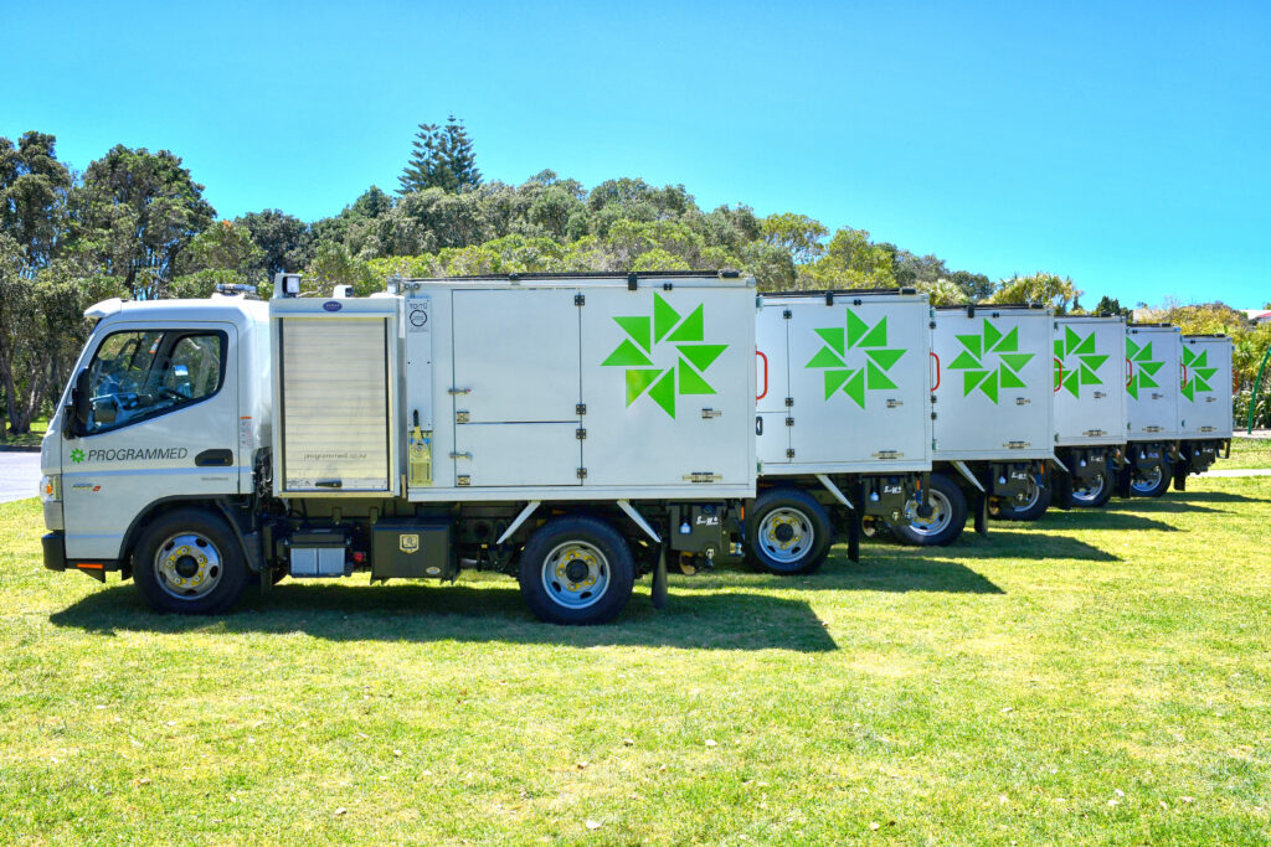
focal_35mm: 40
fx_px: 1412
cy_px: 424
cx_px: 636
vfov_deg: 33.4
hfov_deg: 48.5
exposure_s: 1/320
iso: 100
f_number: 9
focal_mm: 27
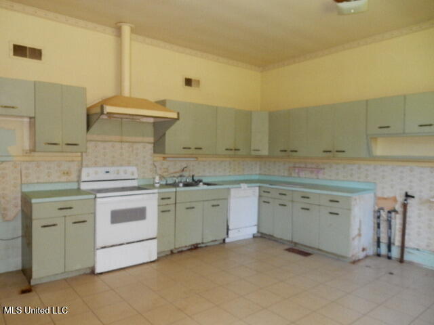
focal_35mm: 25
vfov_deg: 54.9
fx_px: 313
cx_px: 217
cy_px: 162
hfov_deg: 69.4
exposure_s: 1/30
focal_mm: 4.5
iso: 360
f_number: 3.7
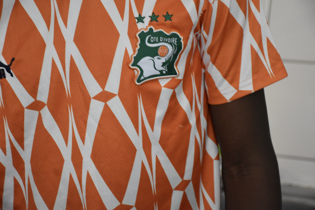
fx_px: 919
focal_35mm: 105
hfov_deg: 19.5
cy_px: 105
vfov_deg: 13.0
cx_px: 158
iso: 3600
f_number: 5
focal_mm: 70
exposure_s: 1/60
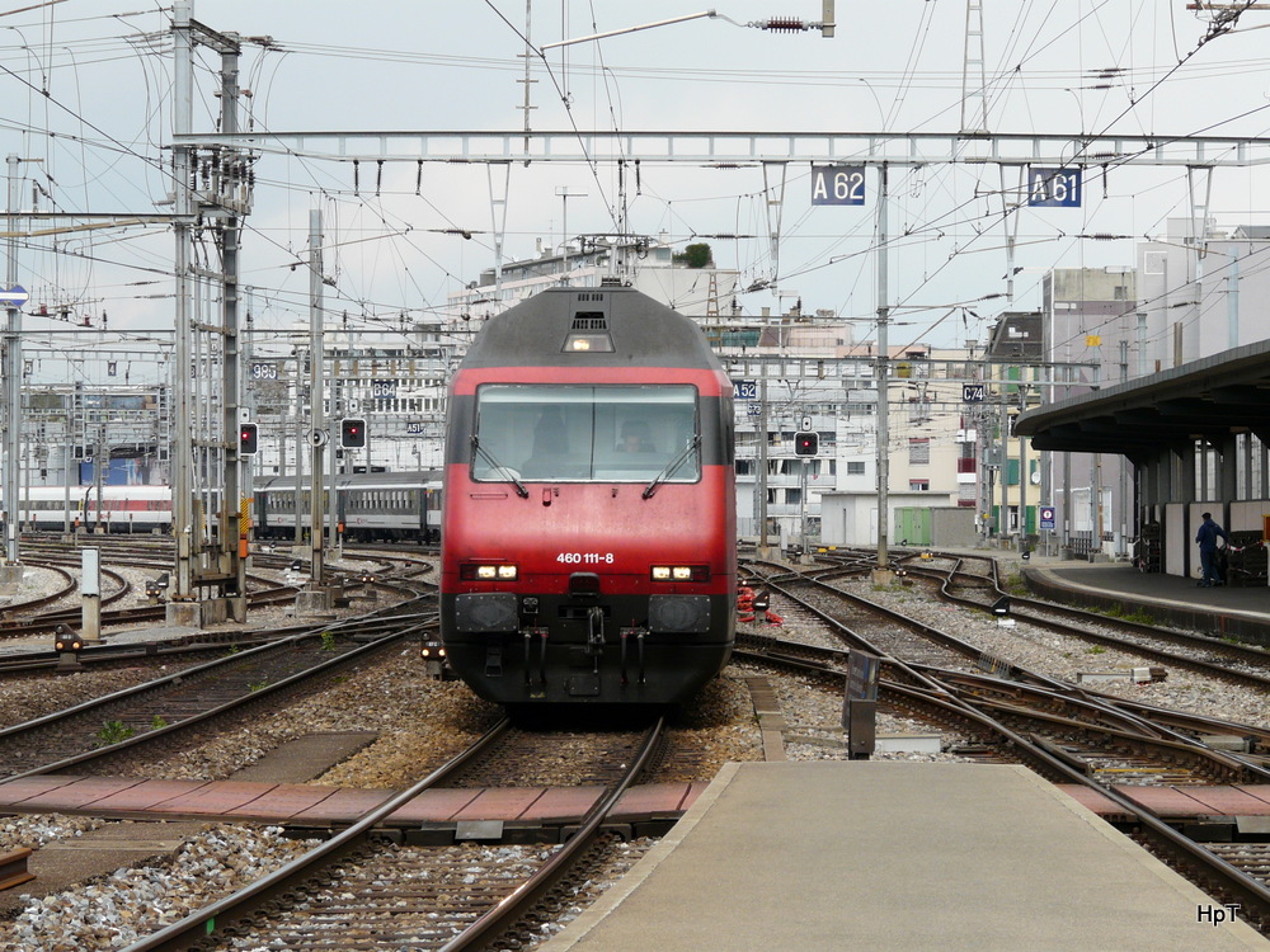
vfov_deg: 10.5
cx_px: 635
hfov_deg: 14.0
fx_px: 5173
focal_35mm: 141
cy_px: 476
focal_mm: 23.1
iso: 100
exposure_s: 1/250
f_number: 5.6
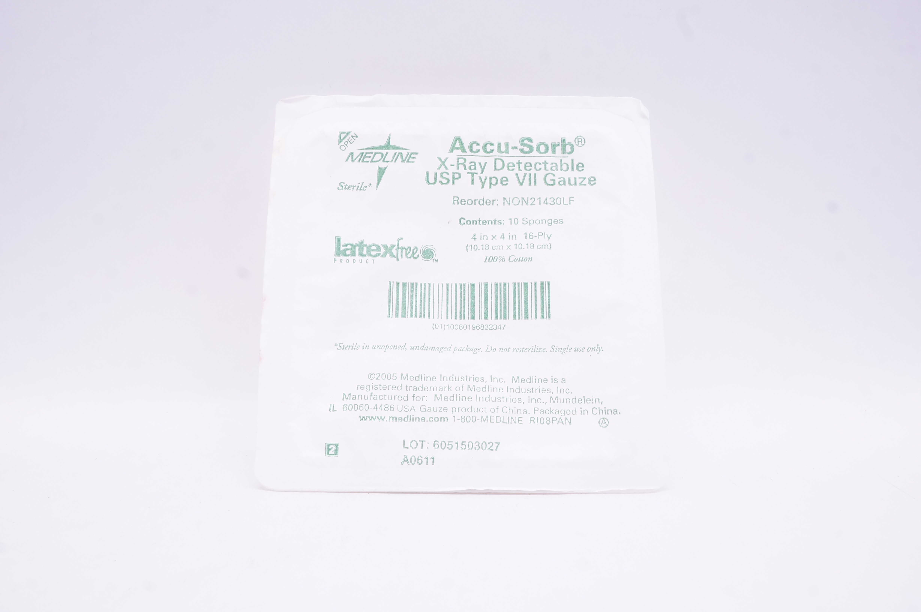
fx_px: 767
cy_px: 306
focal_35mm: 30
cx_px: 460
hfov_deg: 62.0
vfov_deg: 43.5
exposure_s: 1/30
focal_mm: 20
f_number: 13
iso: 800
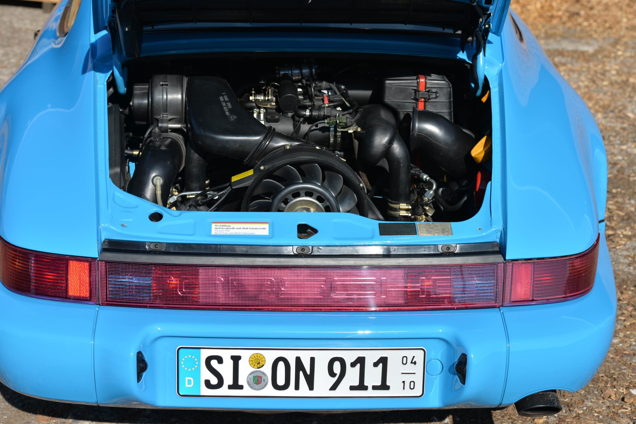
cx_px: 318
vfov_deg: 17.5
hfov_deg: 26.0
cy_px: 212
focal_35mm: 78
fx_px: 1377
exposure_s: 1/500
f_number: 6.3
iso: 100
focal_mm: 78
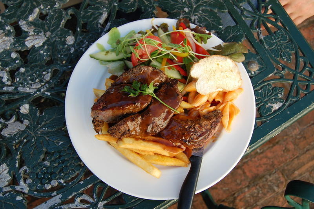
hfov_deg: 49.6
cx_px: 157
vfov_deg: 34.2
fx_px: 340
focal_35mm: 39
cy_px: 104
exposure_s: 1/160
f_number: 6.3
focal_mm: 26
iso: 200
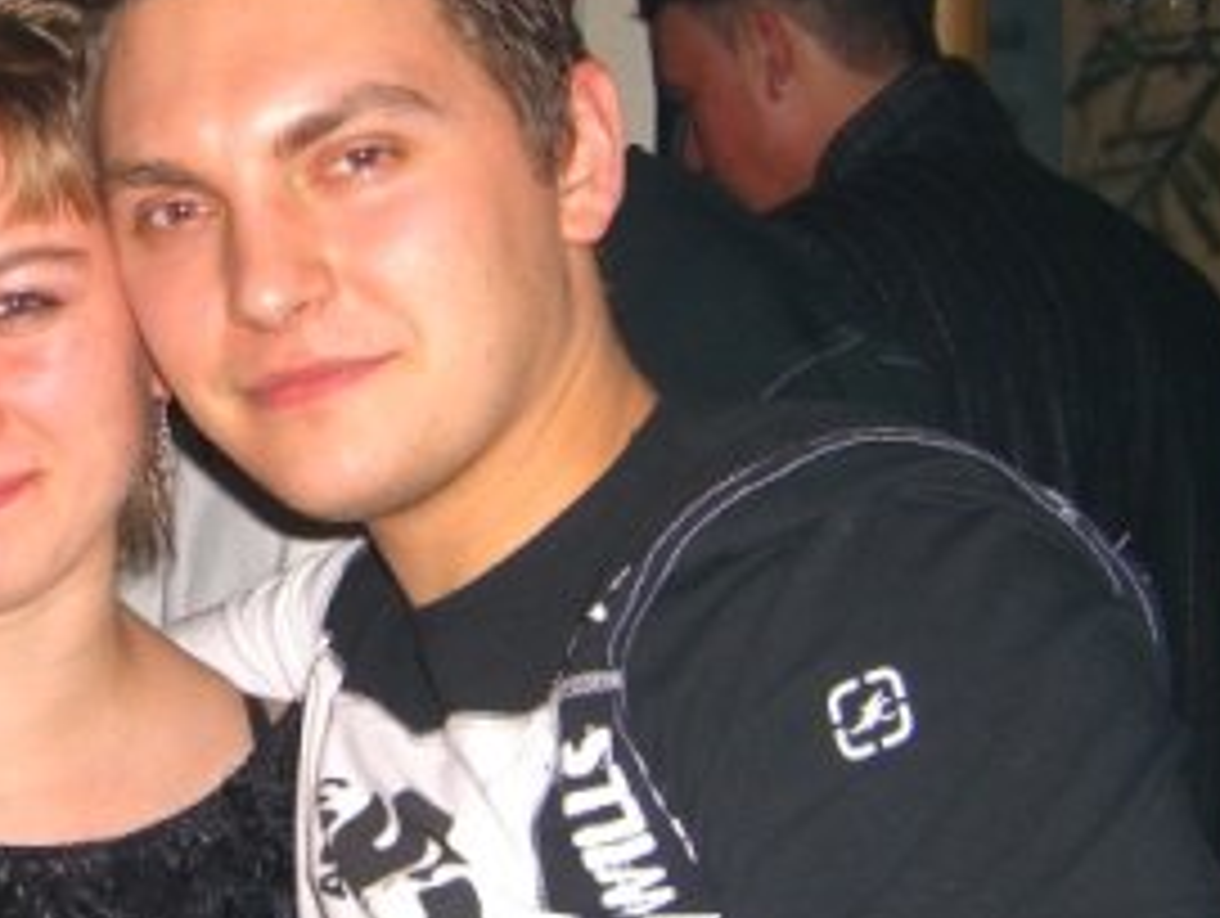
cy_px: 522
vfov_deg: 17.6
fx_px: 2964
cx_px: 180
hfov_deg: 22.8
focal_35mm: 84
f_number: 2.8
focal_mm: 7.9
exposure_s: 1/60
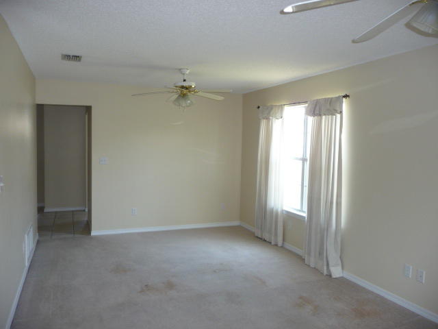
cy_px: 164
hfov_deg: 63.4
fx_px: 354
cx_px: 219
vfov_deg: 49.7
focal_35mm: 28
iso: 160
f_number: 3.3
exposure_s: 1/30
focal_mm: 4.7
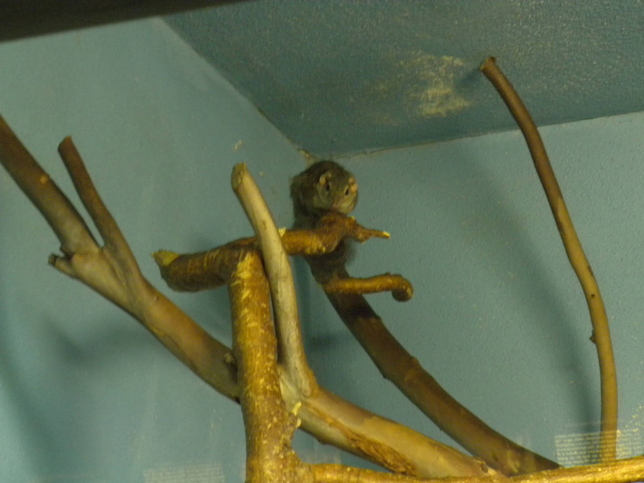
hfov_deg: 16.6
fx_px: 2214
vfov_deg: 12.5
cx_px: 322
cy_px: 242
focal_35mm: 119
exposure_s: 1/4.6
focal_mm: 21
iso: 400
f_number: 5.1
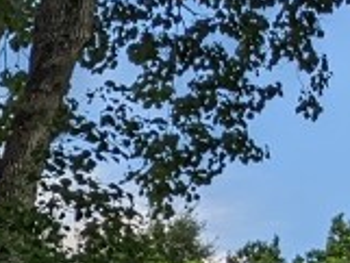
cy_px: 639
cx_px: -657
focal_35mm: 172
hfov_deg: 9.4
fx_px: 1740
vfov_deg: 8.0
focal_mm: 4.44
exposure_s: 1/587
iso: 54
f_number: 1.8
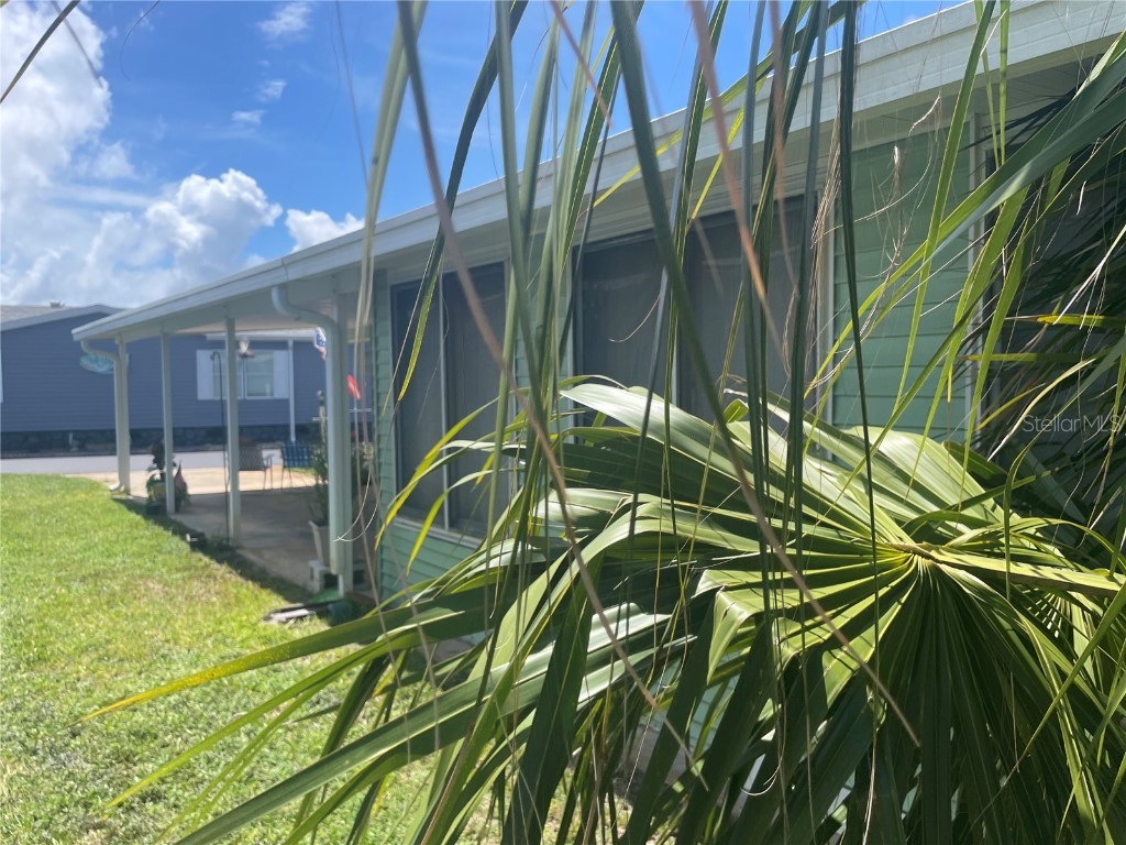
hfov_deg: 67.3
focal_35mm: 26
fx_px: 846
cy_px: 422
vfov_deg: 53.1
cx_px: 563
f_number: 1.6
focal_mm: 4.2
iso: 32
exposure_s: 1/2212
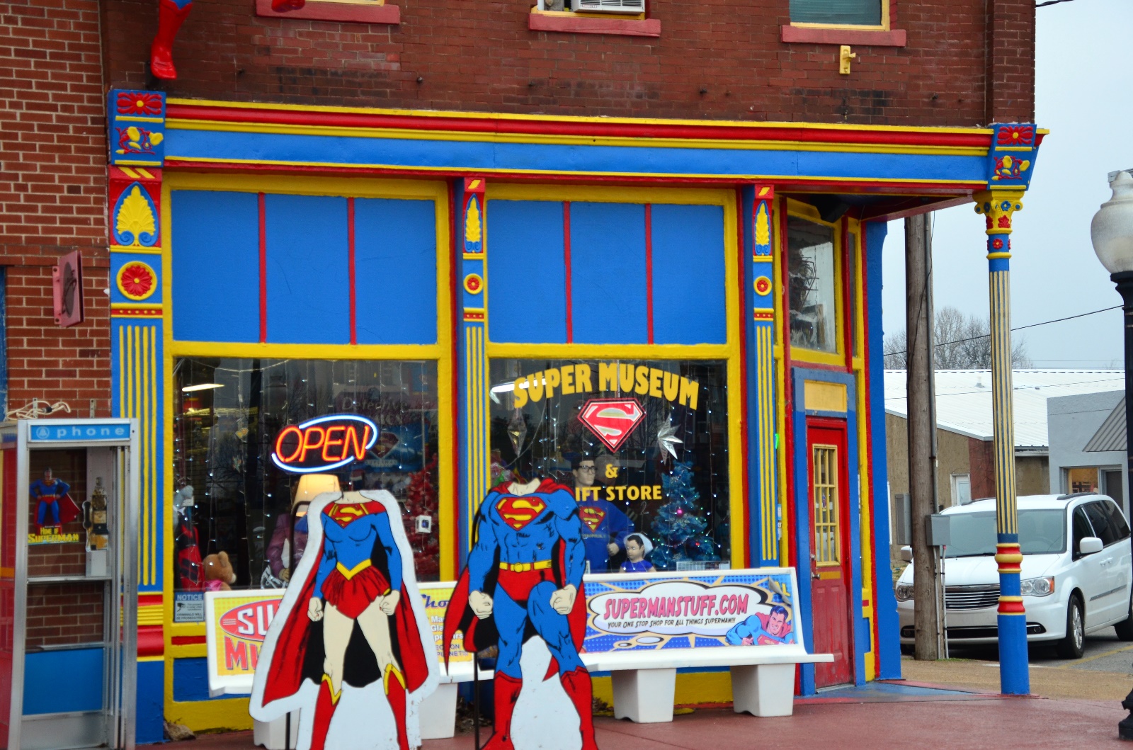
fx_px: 2732
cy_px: 375
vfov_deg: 15.6
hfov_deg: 23.4
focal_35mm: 87
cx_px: 566
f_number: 4.5
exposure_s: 1/100
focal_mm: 58
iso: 400
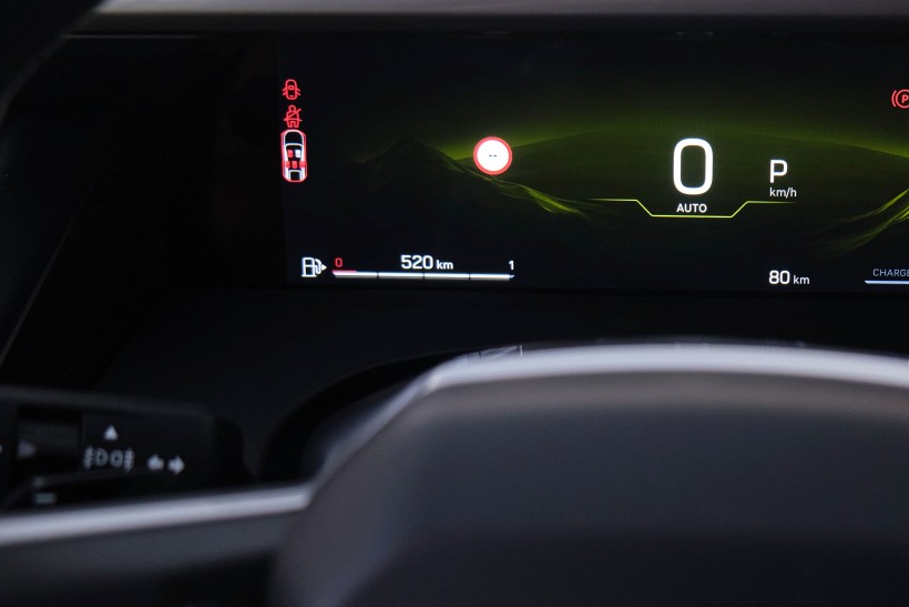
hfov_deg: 25.3
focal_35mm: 79
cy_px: 289
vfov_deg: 17.3
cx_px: 696
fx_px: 1995
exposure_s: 1/100
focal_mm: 26.5
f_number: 3.6
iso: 640
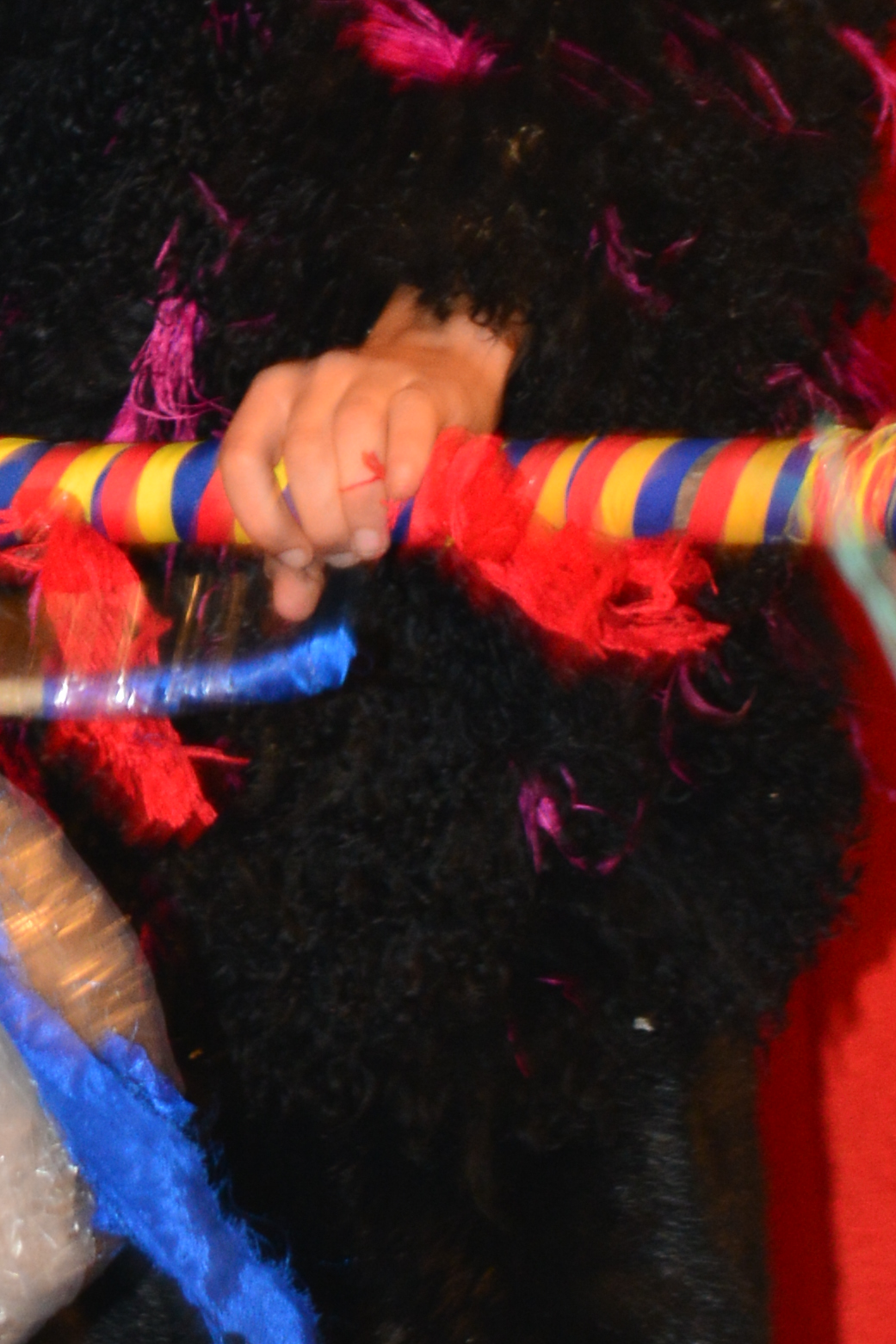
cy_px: -222
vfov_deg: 6.5
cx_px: -689
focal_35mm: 317
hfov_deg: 4.3
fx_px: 11833
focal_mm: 55
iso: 500
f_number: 5.6
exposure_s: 1/60
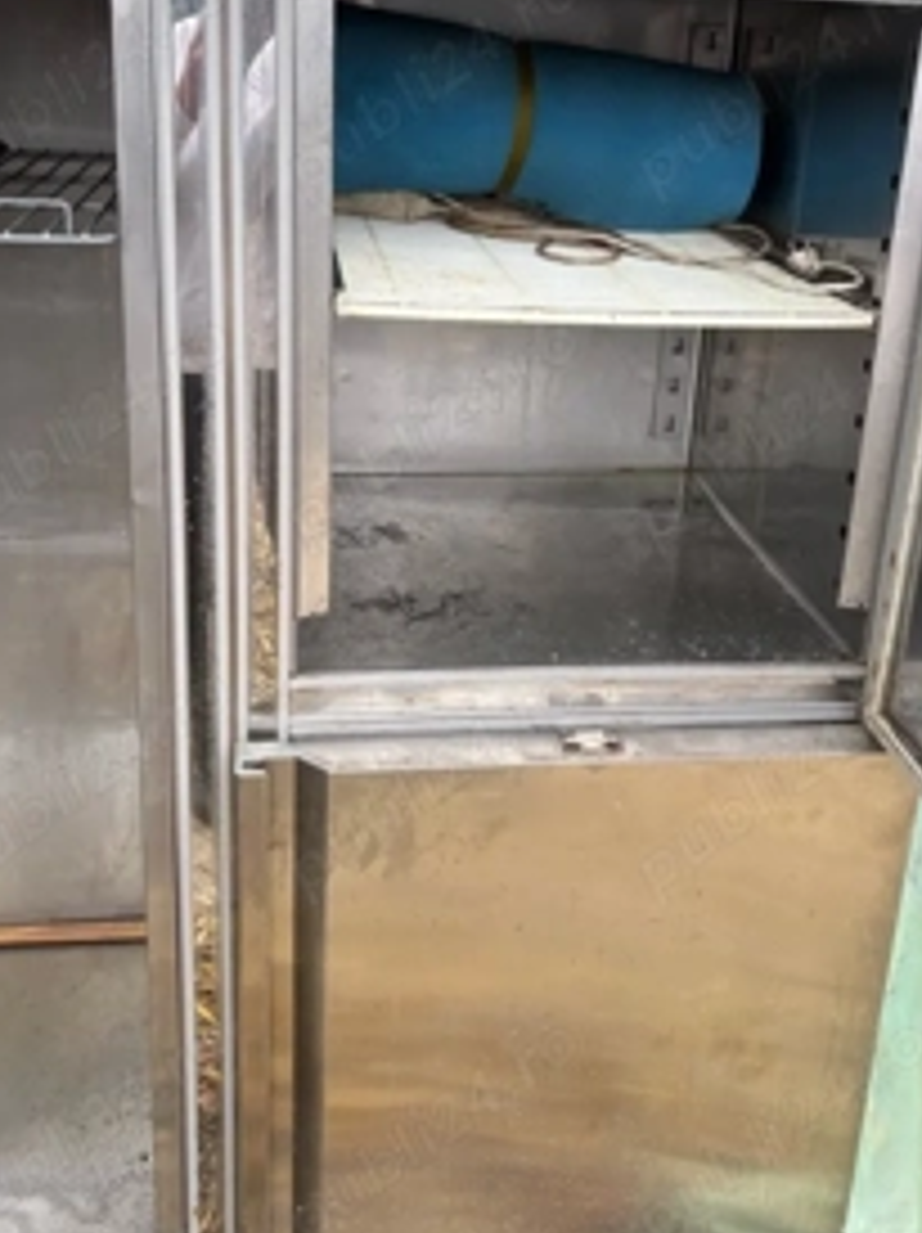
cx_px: 522
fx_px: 1352
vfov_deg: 48.7
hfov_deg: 37.6
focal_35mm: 38
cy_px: 486
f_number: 1.6
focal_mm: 5.96
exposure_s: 1/122
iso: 40
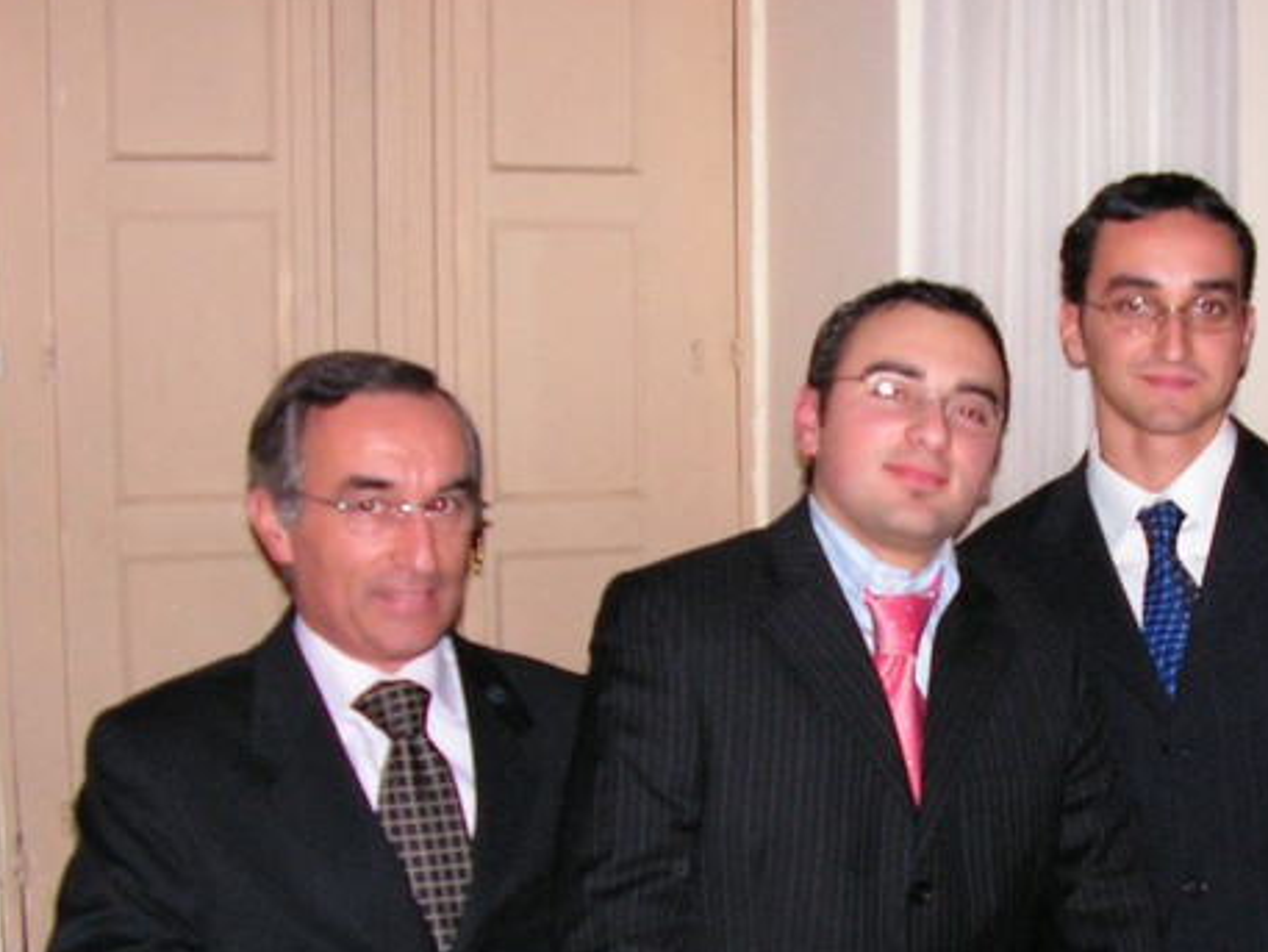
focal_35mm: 63
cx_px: 1038
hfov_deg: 29.9
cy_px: 727
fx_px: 2308
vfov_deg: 23.0
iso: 200
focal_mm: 6
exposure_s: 1/40
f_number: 3.2
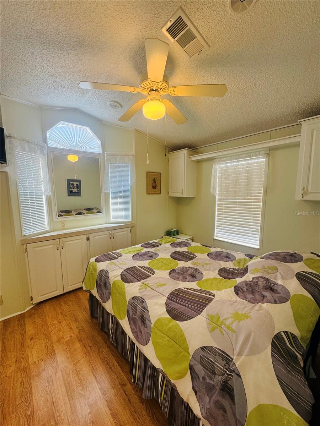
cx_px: 160
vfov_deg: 102.1
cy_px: 213
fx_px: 173
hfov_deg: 85.7
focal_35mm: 14
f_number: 2.2
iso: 200
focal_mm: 2.22
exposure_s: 1/99
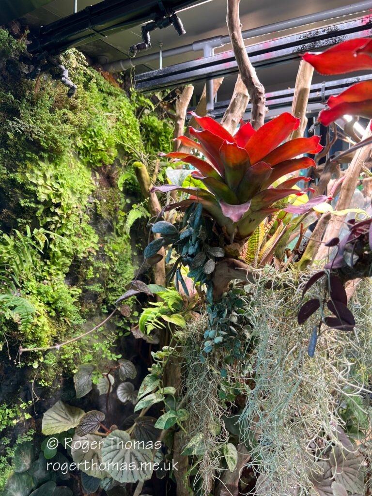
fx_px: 373
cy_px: 248
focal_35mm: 26
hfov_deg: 53.1
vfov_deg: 67.3
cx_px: 186
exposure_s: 1/100
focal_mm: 5.7
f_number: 1.5
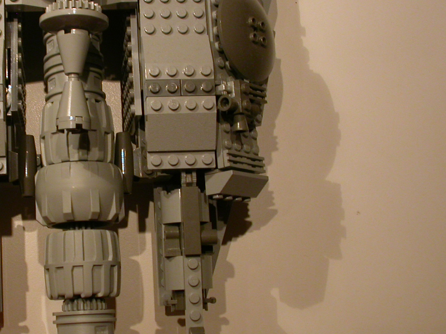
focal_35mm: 62
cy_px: 178
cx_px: 104
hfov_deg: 30.6
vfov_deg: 23.6
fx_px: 798
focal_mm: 7.85
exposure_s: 1/37.3
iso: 100
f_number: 3.7
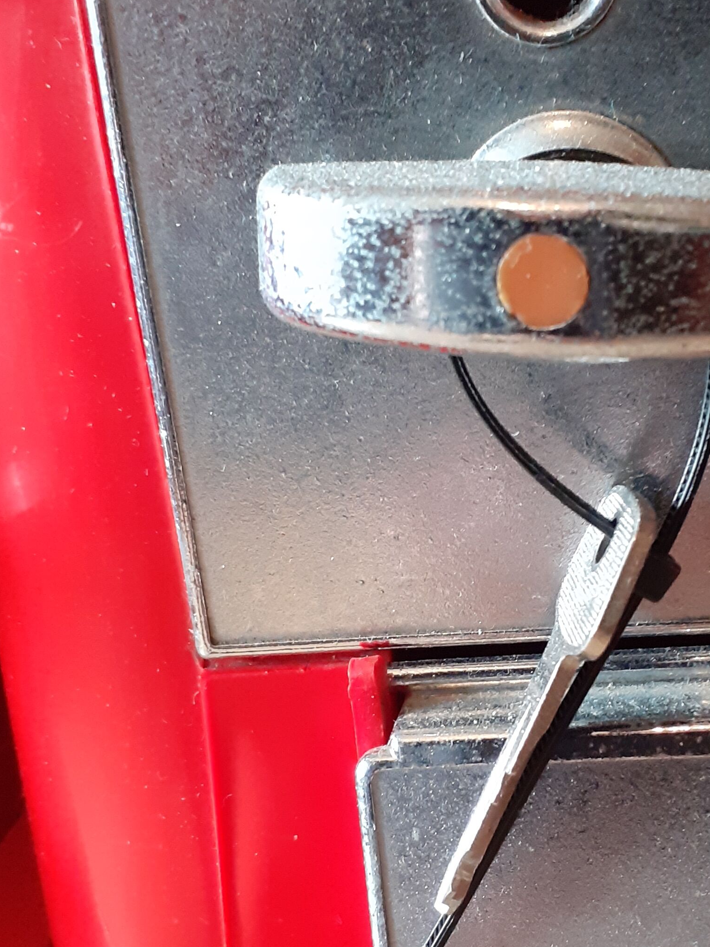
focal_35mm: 55
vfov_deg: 34.8
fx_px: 1504
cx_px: 534
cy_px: 557
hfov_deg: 26.2
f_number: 1.9
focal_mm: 3.6
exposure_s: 1/25
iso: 320
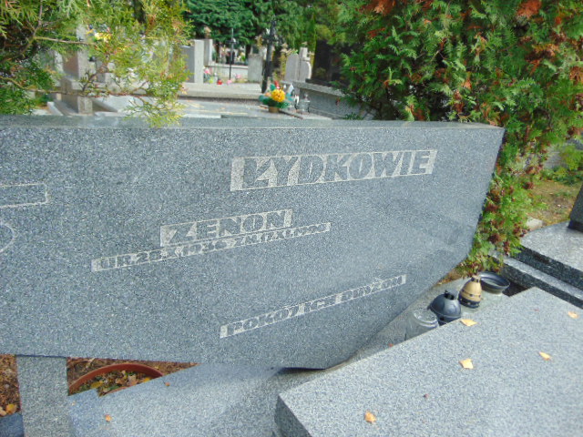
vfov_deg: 54.9
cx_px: 292
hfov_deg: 69.4
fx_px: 421
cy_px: 218
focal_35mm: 25
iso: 80
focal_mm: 4.5
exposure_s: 1/250
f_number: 3
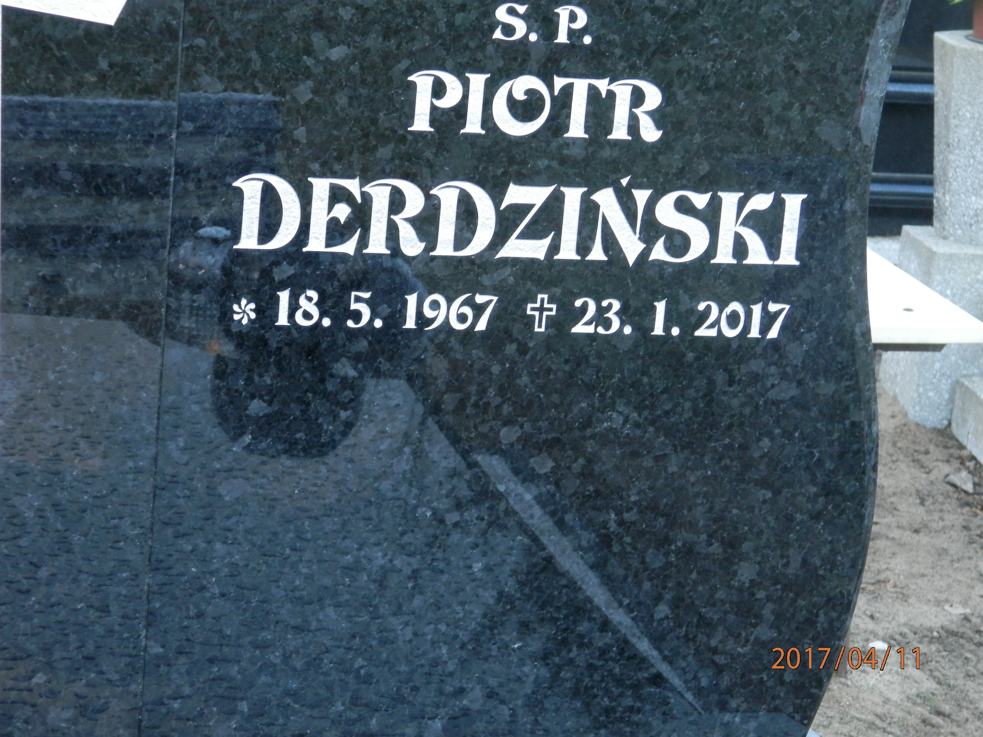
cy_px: 368
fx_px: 3010
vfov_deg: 14.0
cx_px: 492
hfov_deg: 18.5
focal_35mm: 106
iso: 250
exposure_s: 1/20
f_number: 4.5
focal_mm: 19
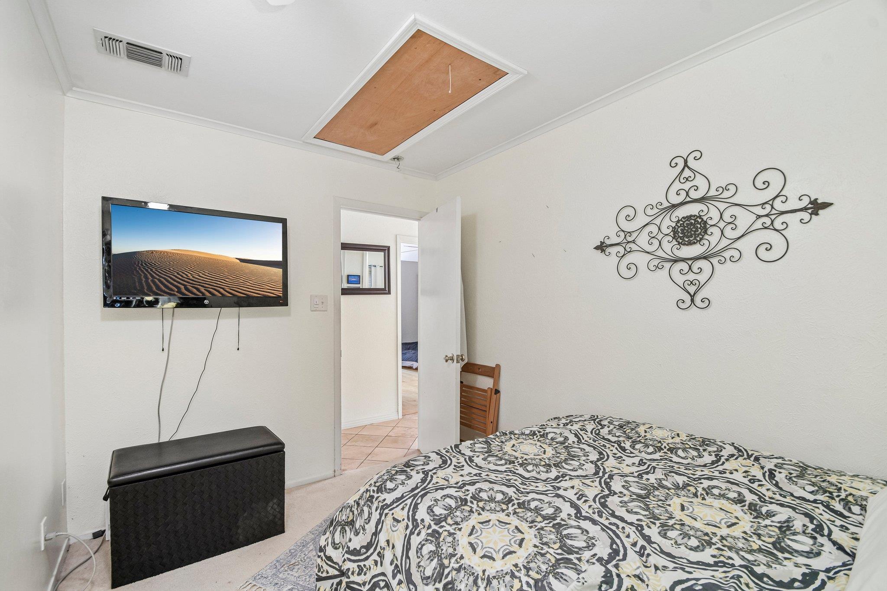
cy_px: 296
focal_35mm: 15
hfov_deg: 100.4
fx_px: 370
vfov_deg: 77.3
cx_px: 444
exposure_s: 1/1.25
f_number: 8
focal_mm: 10
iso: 400
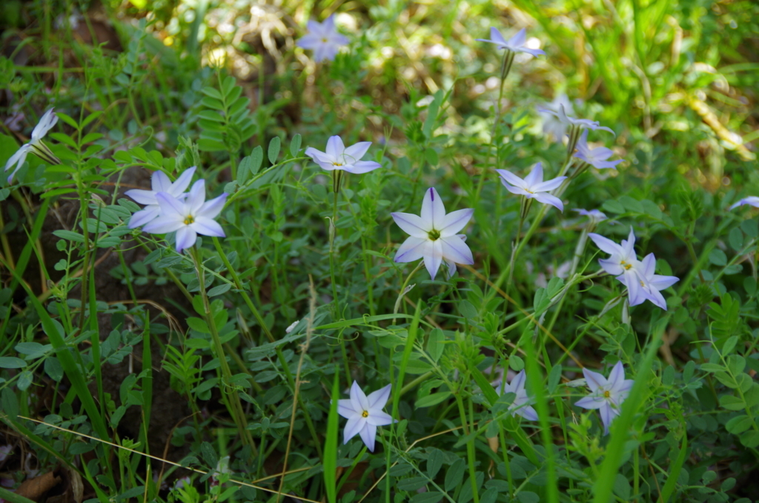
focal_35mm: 90
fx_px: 1893
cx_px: 380
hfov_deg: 22.7
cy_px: 252
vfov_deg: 15.1
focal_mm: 60
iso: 100
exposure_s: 1/125
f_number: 4.5
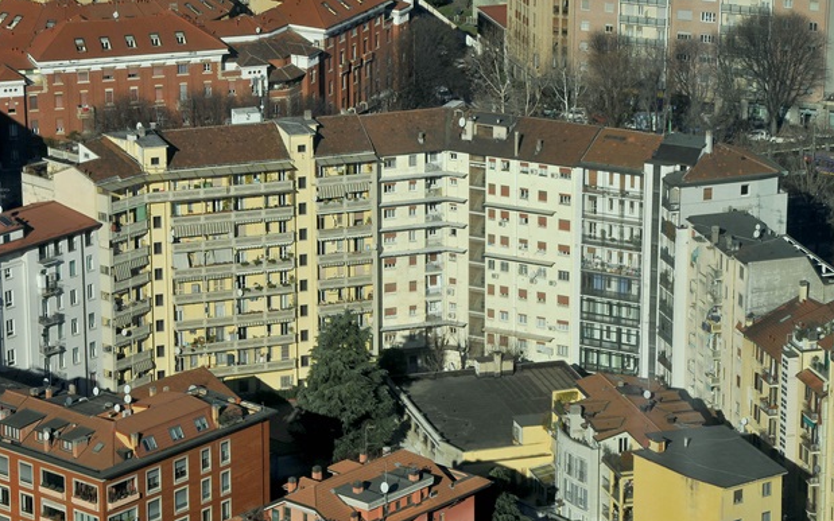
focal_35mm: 158
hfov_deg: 13.2
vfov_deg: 8.3
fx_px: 3592
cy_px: 339
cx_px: 372
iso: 400
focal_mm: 120
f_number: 14
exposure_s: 1/400
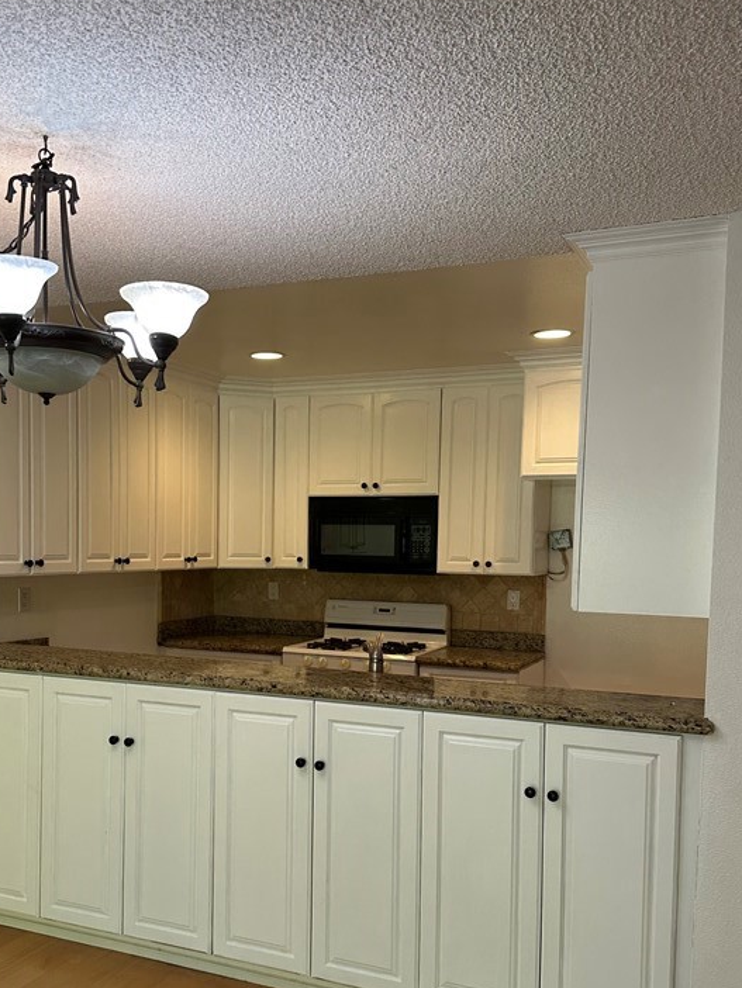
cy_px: 587
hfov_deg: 40.5
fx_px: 1000
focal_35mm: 35
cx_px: 294
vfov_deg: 52.3
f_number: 1.78
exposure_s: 1/120
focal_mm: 6.86
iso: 125
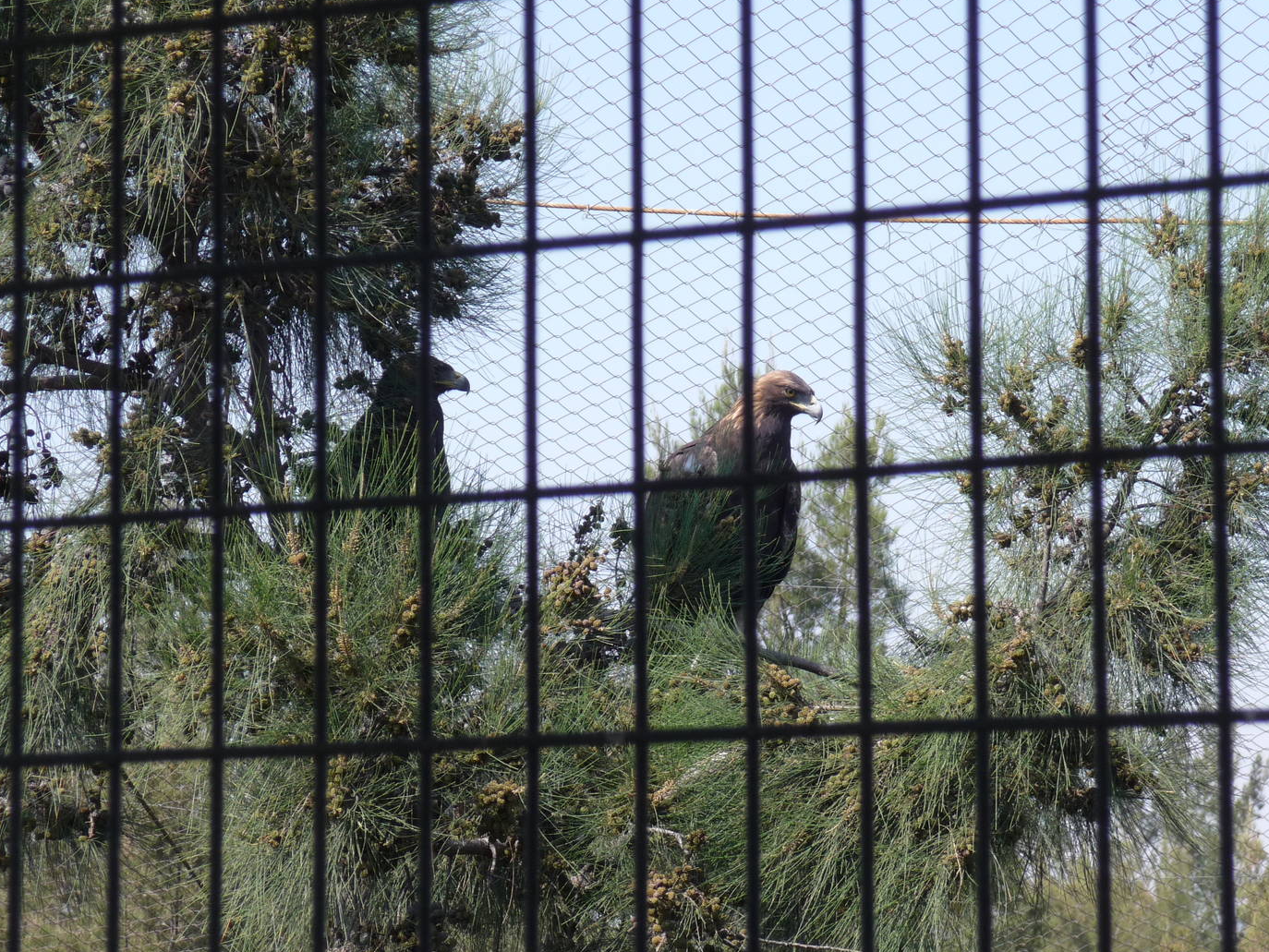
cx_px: 731
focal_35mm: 149
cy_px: 488
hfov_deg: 13.2
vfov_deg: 10.0
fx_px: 5463
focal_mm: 21.8
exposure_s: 1/250
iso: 100
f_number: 4.7
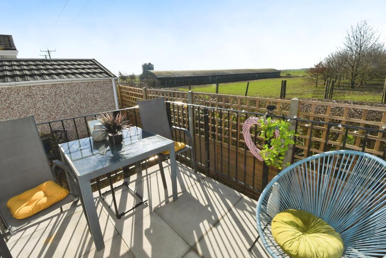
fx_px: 161
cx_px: 193
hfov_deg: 100.4
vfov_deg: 77.3
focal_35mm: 15
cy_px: 129
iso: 800
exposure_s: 1/250
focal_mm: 10
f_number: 22
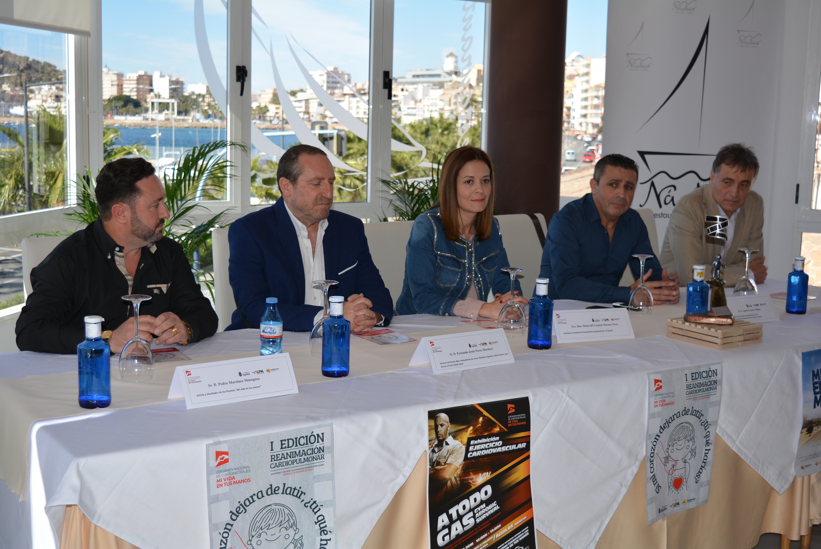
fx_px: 1095
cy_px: 274
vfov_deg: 28.1
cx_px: 410
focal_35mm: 48
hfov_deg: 41.1
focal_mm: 32
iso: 100
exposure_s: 1/200
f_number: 5
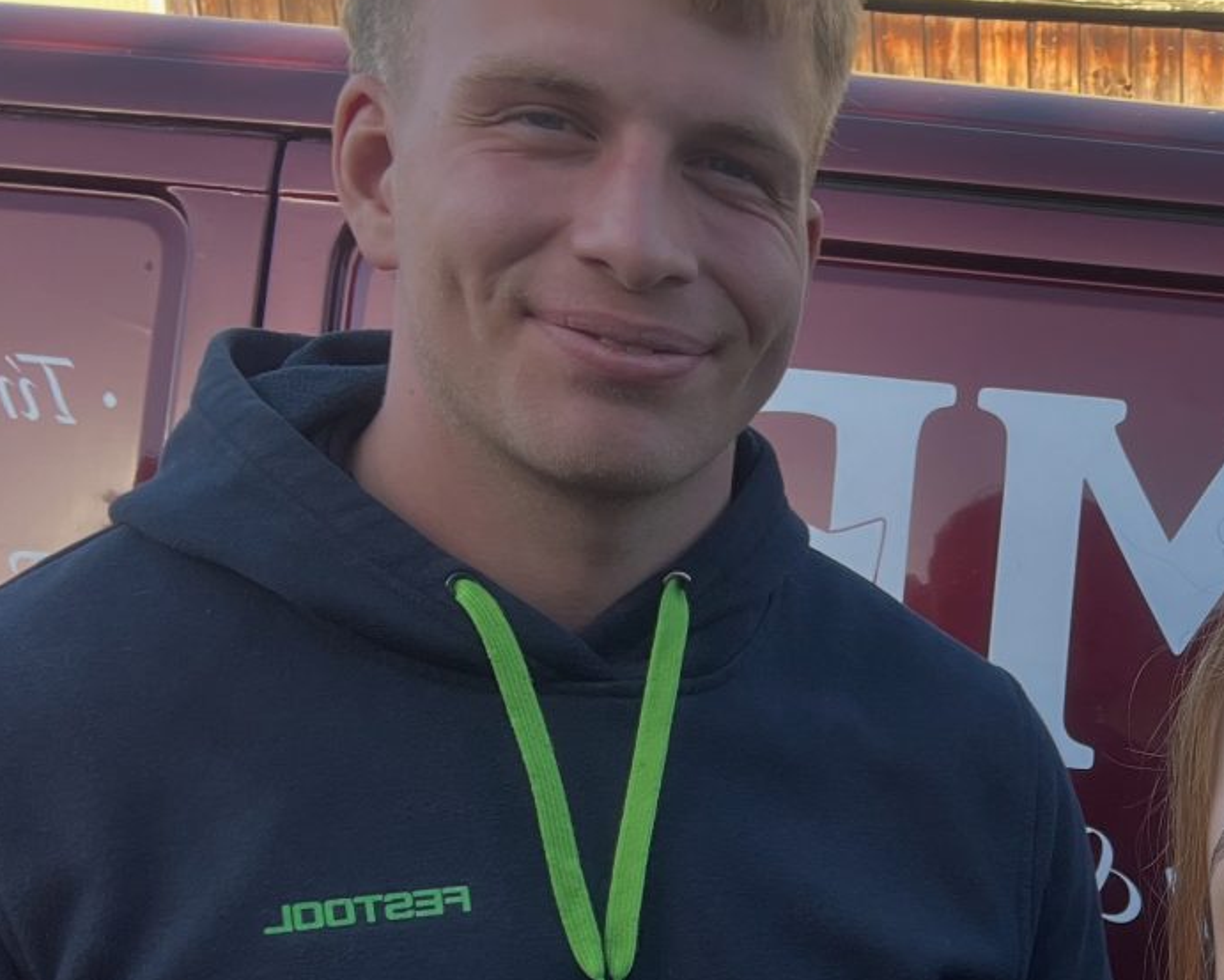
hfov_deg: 31.2
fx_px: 1884
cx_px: 1406
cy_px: 950
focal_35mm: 52
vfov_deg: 27.7
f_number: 2.2
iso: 32
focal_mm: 2.71
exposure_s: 1/121
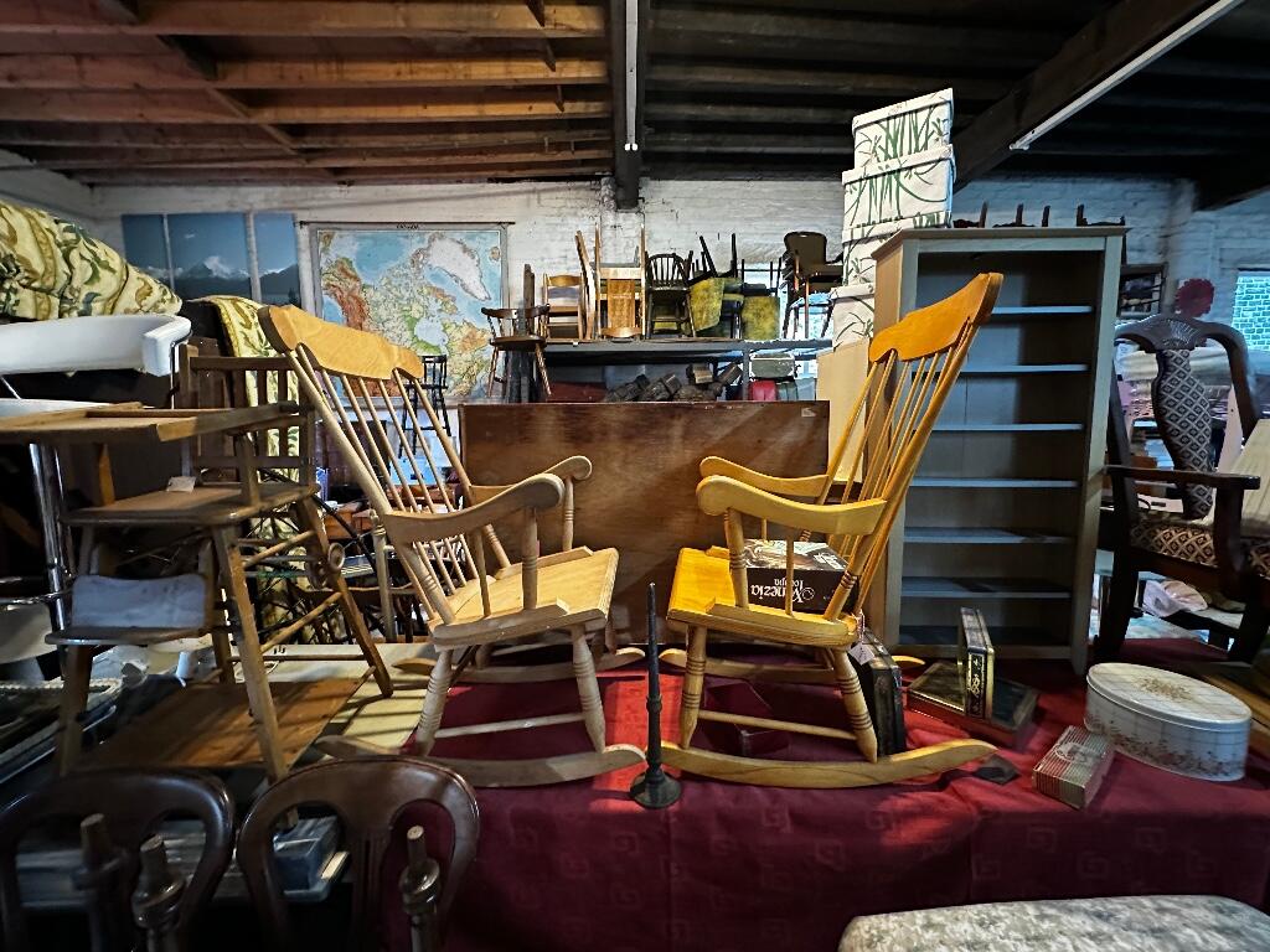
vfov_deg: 85.7
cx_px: 635
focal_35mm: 14
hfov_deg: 102.1
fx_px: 514
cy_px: 476
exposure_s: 1/34
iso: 800
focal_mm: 2.22
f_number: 2.2
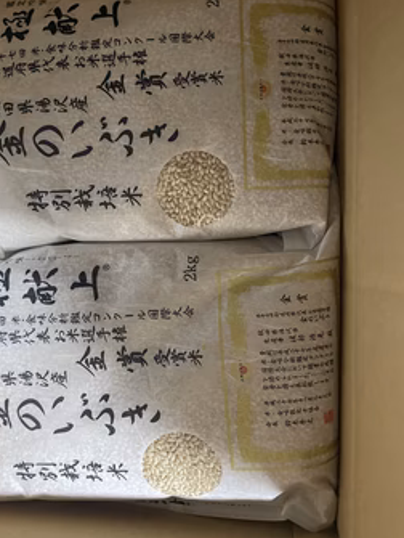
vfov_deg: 58.1
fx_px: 481
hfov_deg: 45.4
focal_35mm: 31
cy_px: 234
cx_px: 170
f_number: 1.6
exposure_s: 1/35
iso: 640
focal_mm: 4.2
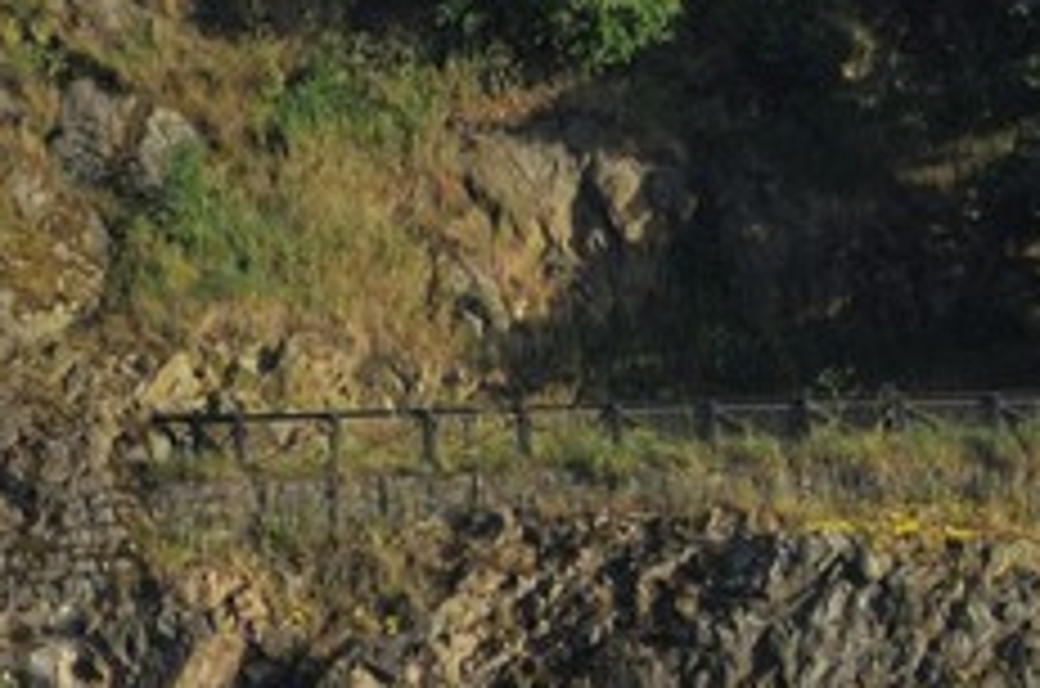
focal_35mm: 1608
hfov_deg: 1.3
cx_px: 3016
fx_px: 46370
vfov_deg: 0.9
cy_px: -268
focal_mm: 155
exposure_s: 1/200
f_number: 7.1
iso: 100
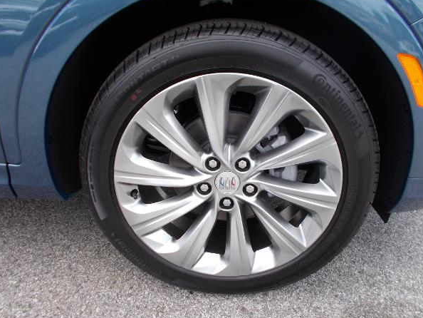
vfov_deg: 49.8
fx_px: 342
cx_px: 225
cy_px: 155
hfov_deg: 63.4
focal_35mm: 28
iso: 80
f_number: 3.2
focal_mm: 4.6
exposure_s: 1/160
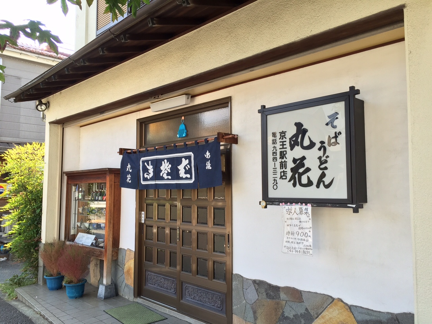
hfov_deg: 61.7
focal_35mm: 29
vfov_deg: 48.2
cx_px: 216
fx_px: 362
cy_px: 162
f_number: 2.2
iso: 32
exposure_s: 1/128
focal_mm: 4.15
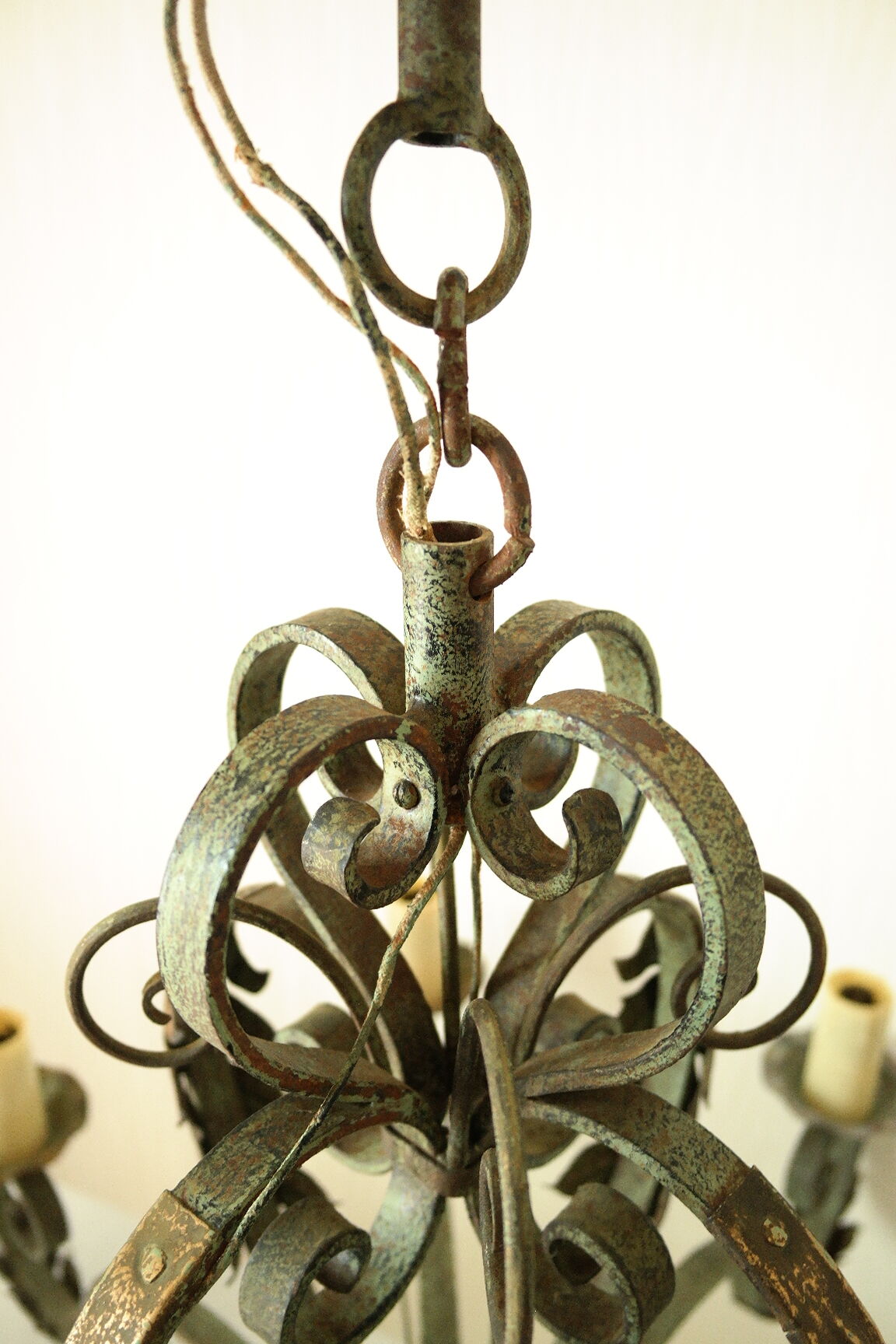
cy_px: 672
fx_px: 1120
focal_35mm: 30
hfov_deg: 43.6
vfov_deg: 61.9
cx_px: 448
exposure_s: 1/40
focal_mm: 20
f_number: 5.6
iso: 800
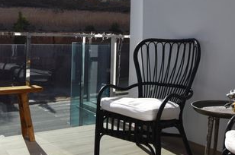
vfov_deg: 28.4
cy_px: 26
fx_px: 300
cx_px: 103
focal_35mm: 46
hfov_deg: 42.7
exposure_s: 1/800
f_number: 9
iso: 200
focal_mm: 10
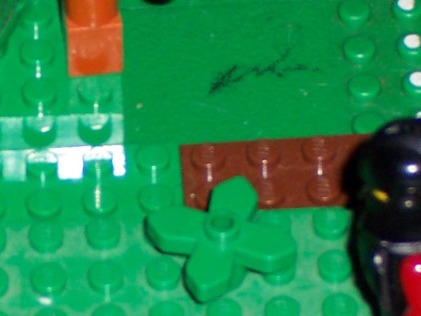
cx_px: 40
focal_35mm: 387
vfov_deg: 3.8
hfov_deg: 5.1
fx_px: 4705
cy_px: 415
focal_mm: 22.4
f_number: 4.9
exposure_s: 1/125
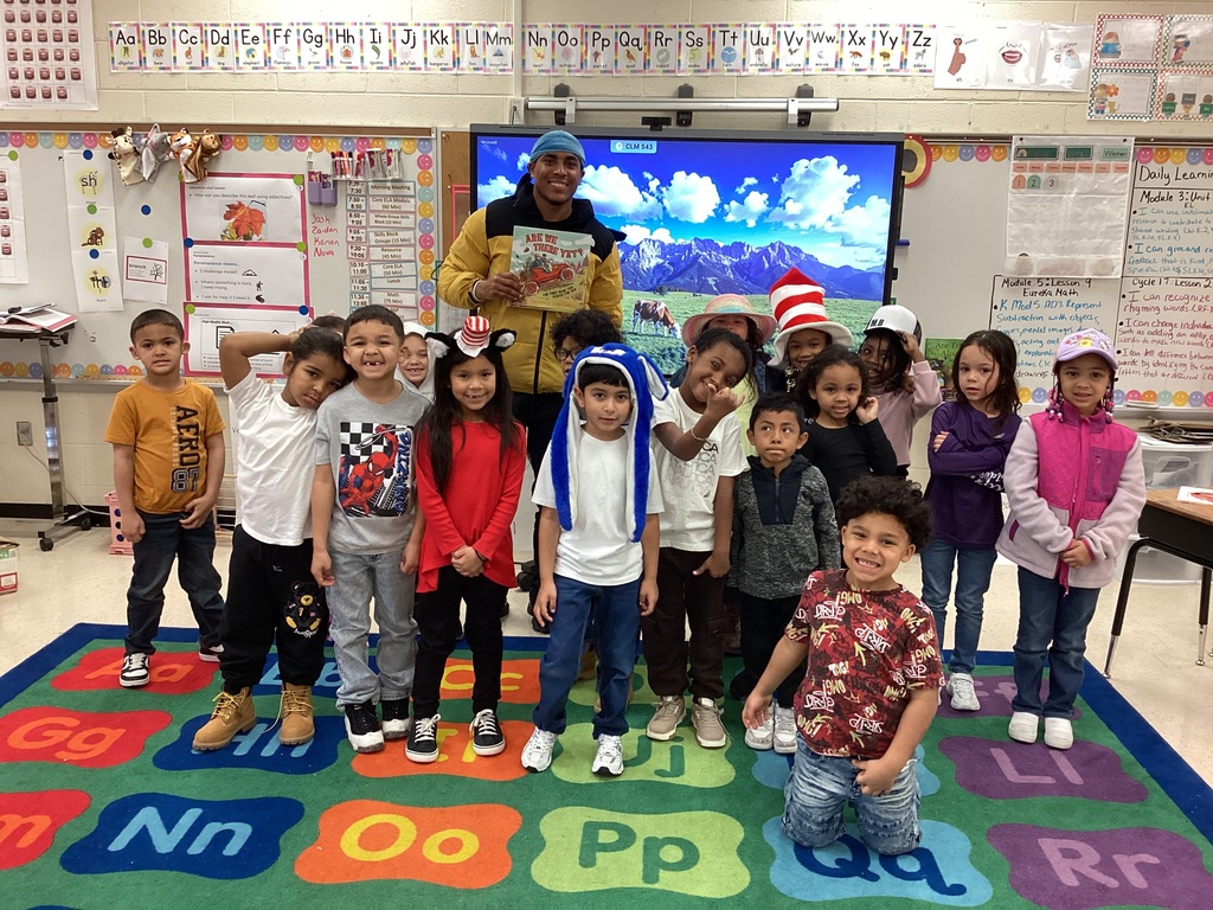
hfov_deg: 58.4
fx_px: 1086
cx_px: 606
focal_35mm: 31
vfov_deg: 45.4
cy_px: 455
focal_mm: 3.3
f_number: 2.4
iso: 125
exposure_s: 1/60
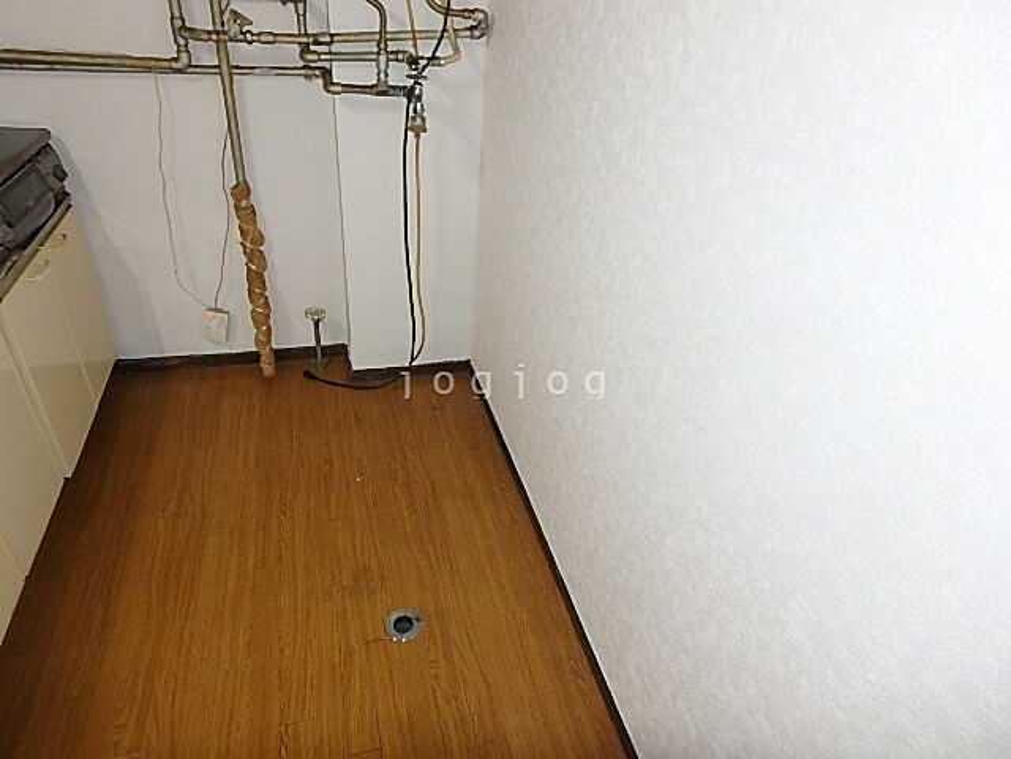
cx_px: 506
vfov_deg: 63.4
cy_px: 380
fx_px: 613
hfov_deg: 79.0
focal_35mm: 21
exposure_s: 1/30
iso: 400
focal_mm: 3.7
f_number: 3.5
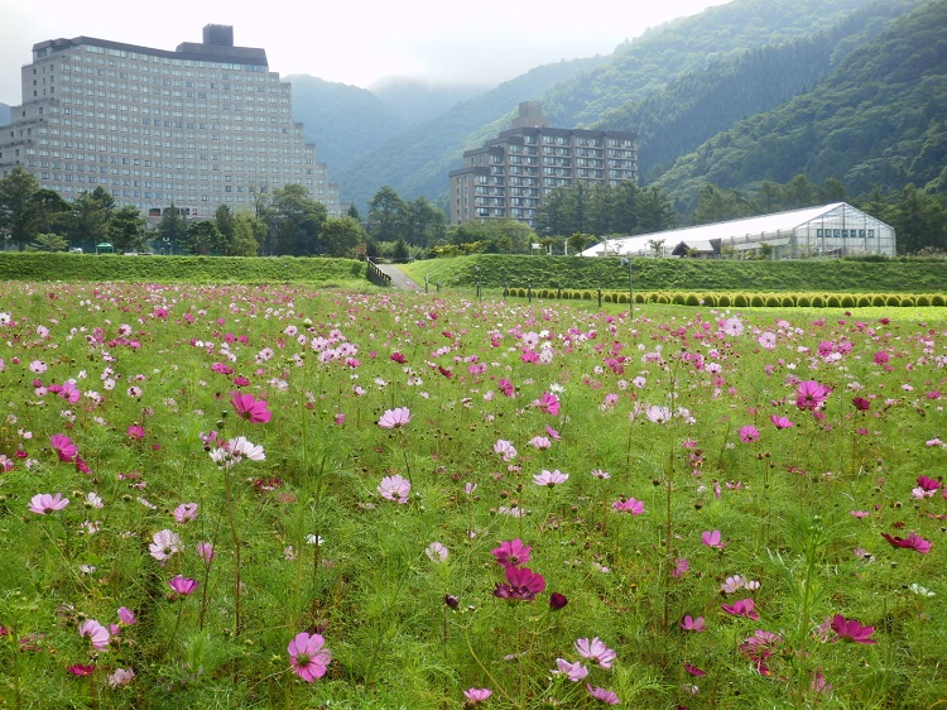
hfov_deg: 38.9
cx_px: 474
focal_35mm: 49
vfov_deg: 29.7
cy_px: 355
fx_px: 1340
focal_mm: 8.9
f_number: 4
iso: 80
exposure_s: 1/320
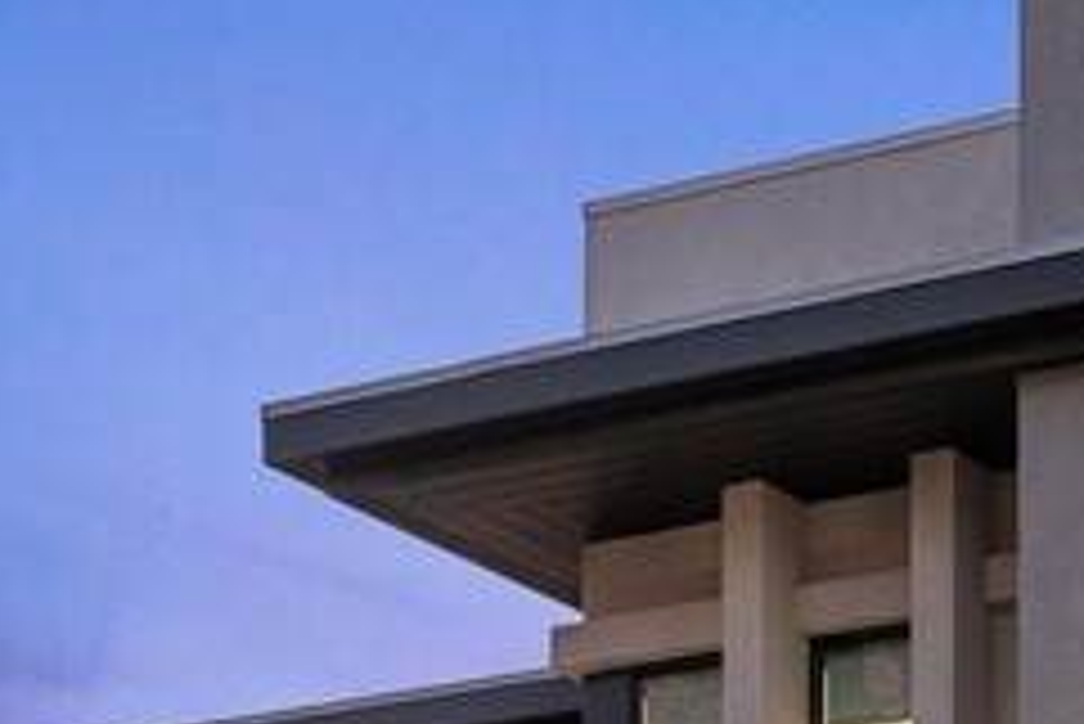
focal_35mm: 135
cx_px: 1327
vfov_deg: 9.5
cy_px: 1439
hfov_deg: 14.7
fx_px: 4067
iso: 800
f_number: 8
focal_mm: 30
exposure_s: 1
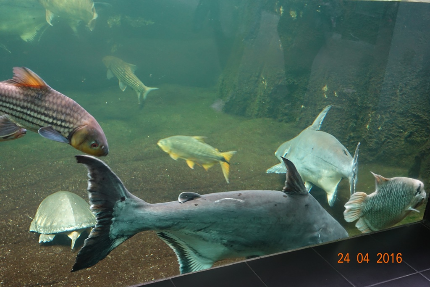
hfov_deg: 41.1
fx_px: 573
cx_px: 215
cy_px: 144
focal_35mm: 48
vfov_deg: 28.1
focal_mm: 17.7
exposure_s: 1/20
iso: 800
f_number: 2.8
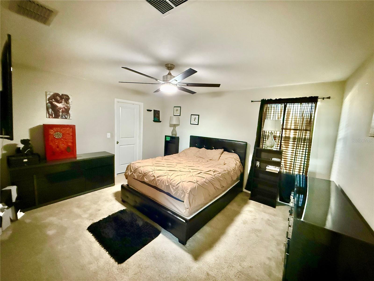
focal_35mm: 14
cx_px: 187
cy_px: 140
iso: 1250
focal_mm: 2.22
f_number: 2.2
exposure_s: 1/40
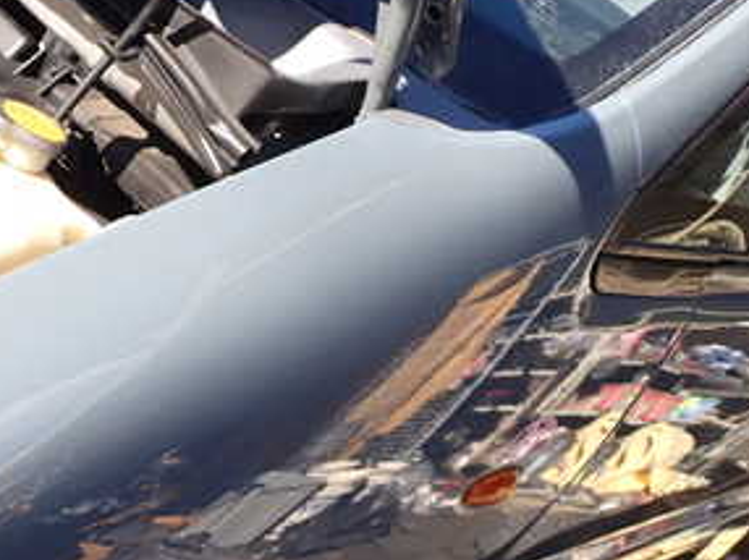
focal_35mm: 63
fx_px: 1362
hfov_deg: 29.6
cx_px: 86
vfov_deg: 22.9
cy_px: 466
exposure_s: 1/320
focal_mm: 5.4
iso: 100
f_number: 3.2
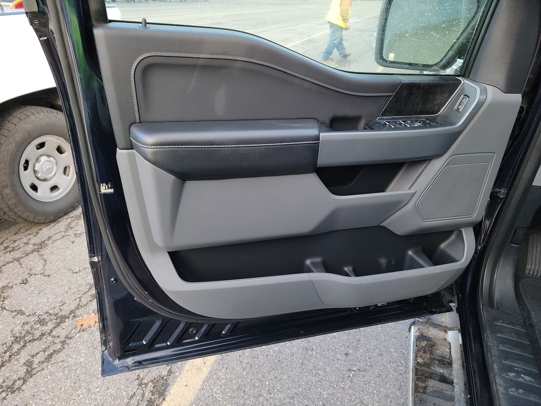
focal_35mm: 24
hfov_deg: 71.6
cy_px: 203
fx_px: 375
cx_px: 270
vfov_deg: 56.8
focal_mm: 6.7
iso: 114
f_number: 1.8
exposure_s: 1/59
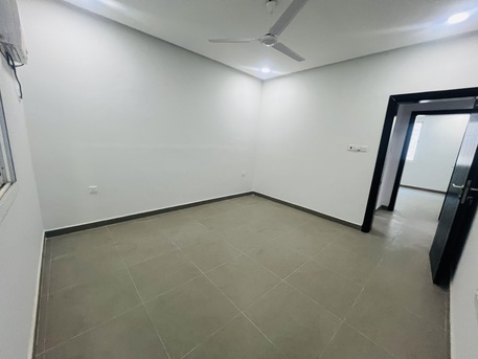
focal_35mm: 13
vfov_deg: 89.9
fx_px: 180
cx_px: 239
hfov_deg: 106.2
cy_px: 180
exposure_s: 1/61
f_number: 1.8
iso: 250
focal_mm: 1.57
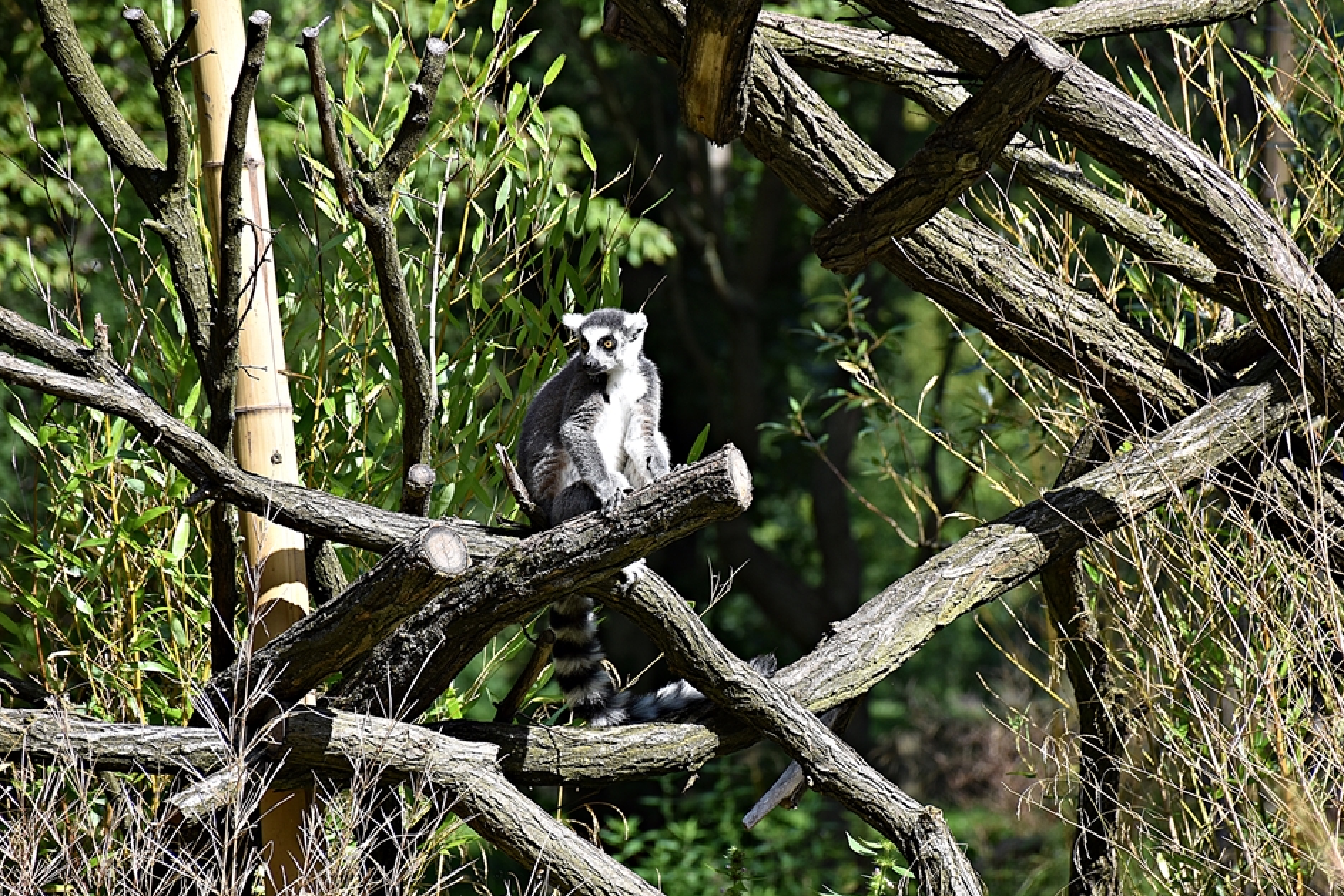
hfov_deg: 9.0
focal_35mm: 228
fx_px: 8513
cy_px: 467
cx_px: 698
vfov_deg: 6.0
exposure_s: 1/500
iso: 250
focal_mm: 140
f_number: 5.6
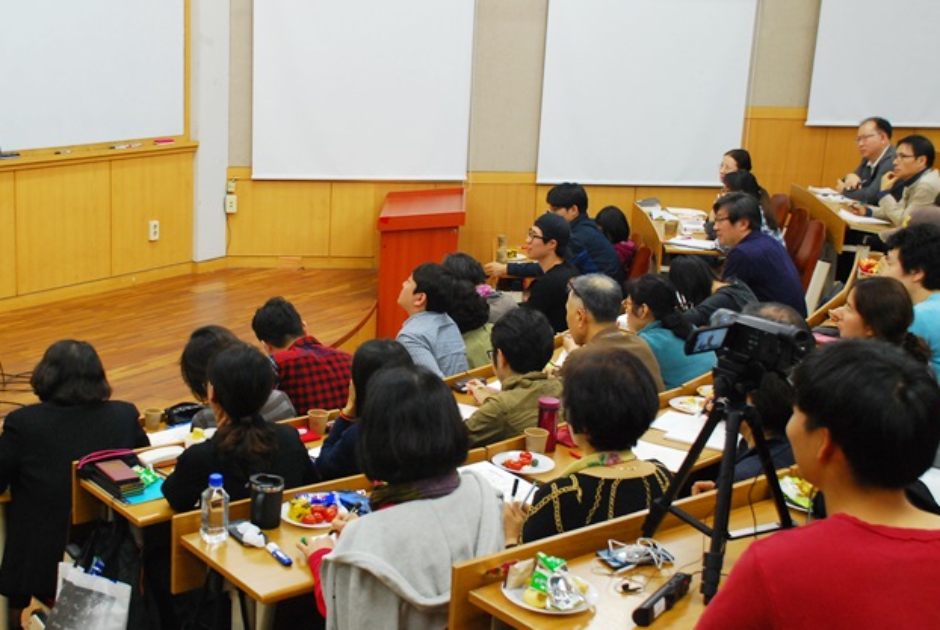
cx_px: 393
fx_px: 1412
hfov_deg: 36.7
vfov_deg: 25.2
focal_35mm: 54
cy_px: 314
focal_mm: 28
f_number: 4
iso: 640
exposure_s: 1/30
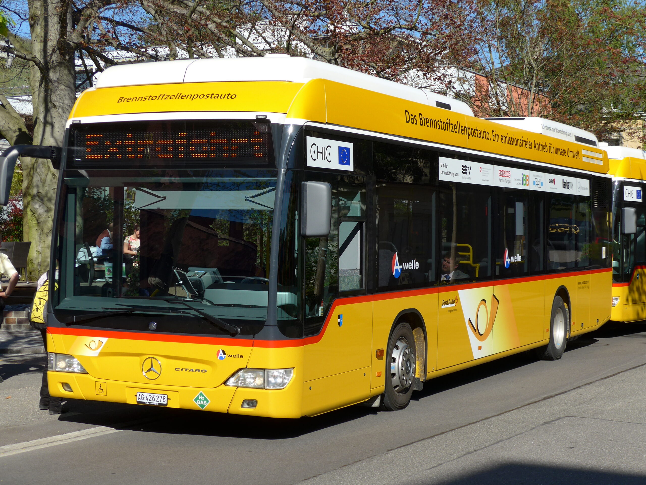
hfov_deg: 29.4
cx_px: 323
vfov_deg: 22.3
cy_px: 242
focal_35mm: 66
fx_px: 1232
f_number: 3.9
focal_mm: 13.4
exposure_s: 1/640
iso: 80
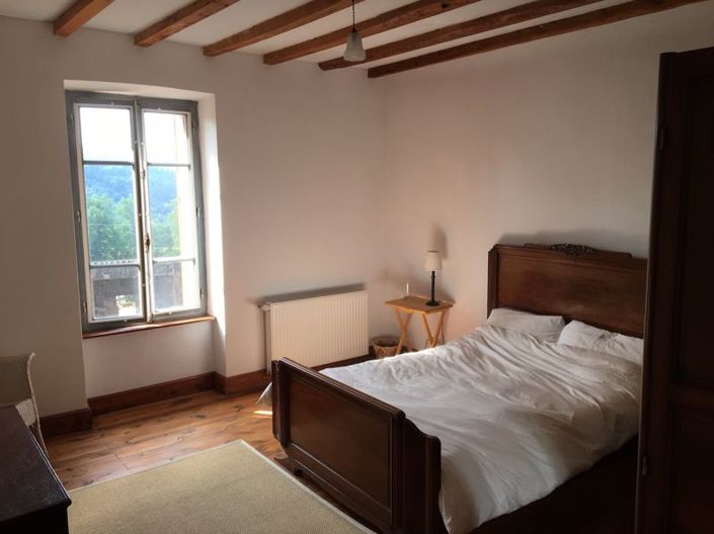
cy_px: 267
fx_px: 598
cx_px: 357
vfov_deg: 48.2
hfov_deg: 61.7
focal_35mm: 29
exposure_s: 1/100
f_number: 2.2
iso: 25
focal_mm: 4.15
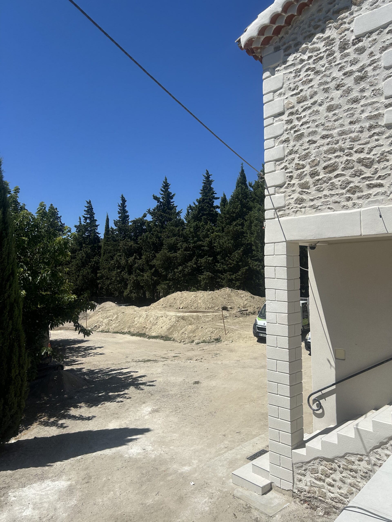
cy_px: 261
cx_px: 196
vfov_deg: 67.3
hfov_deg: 53.1
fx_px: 393
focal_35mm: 26
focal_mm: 5.7
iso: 50
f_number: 1.5
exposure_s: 1/8000
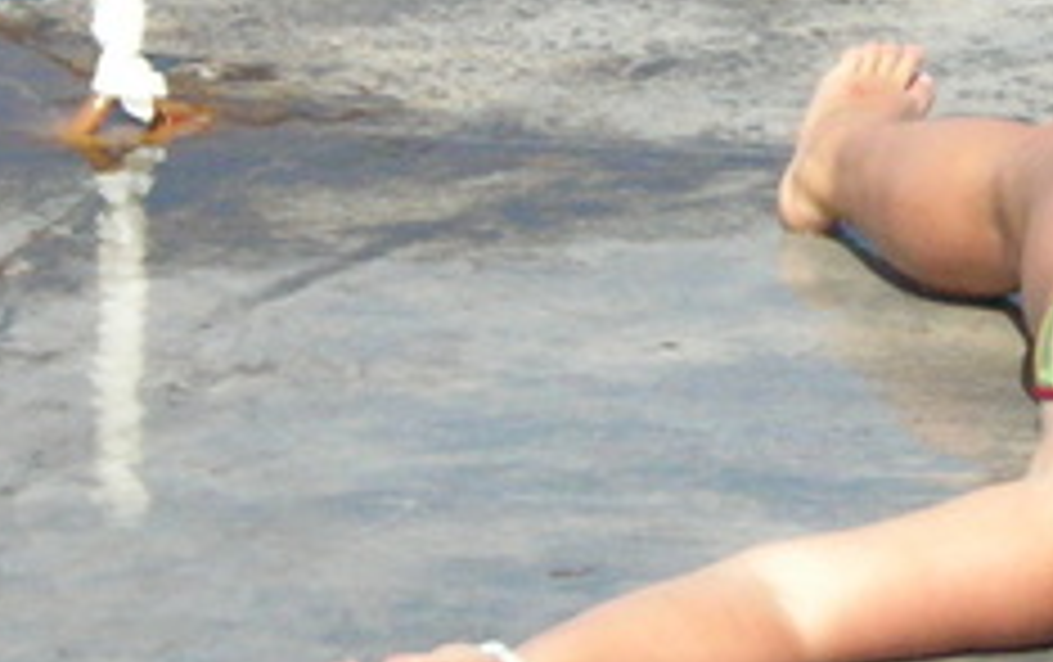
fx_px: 8104
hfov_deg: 7.4
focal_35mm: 282
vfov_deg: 4.7
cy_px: 363
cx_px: 1368
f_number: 4.7
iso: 200
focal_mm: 12.8
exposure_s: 1/1773
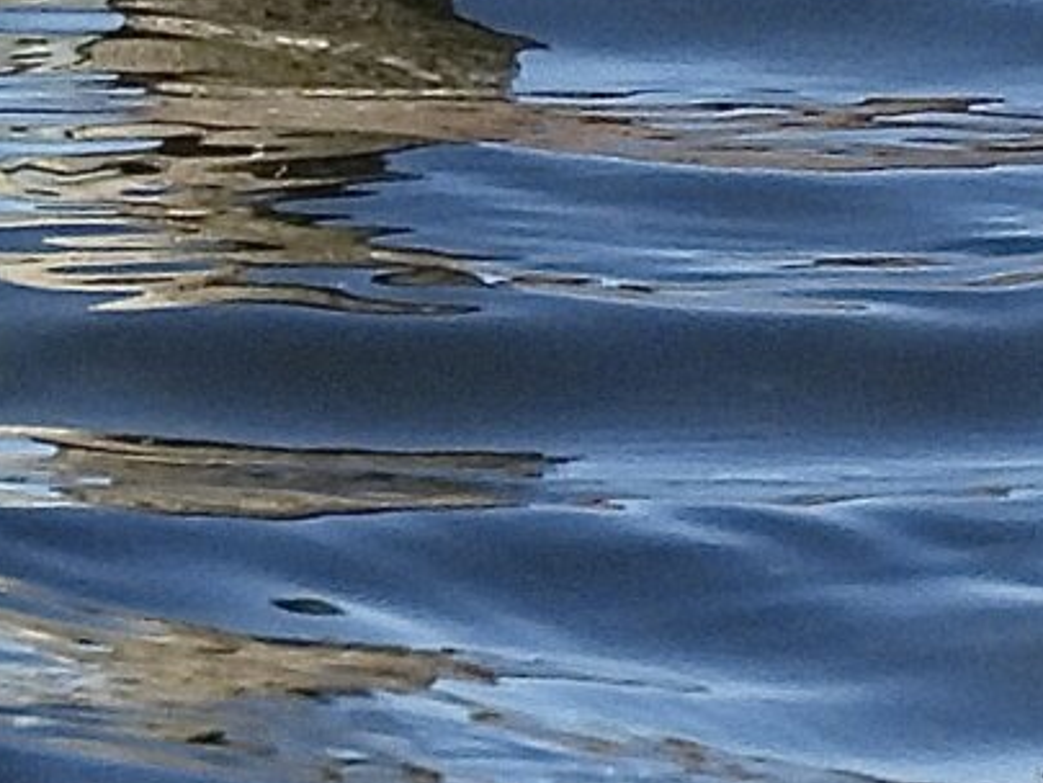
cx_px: 680
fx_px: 141415
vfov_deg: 0.3
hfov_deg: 0.4
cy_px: -788
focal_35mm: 4692
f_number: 5.6
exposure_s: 1/500
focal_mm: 170
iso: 140
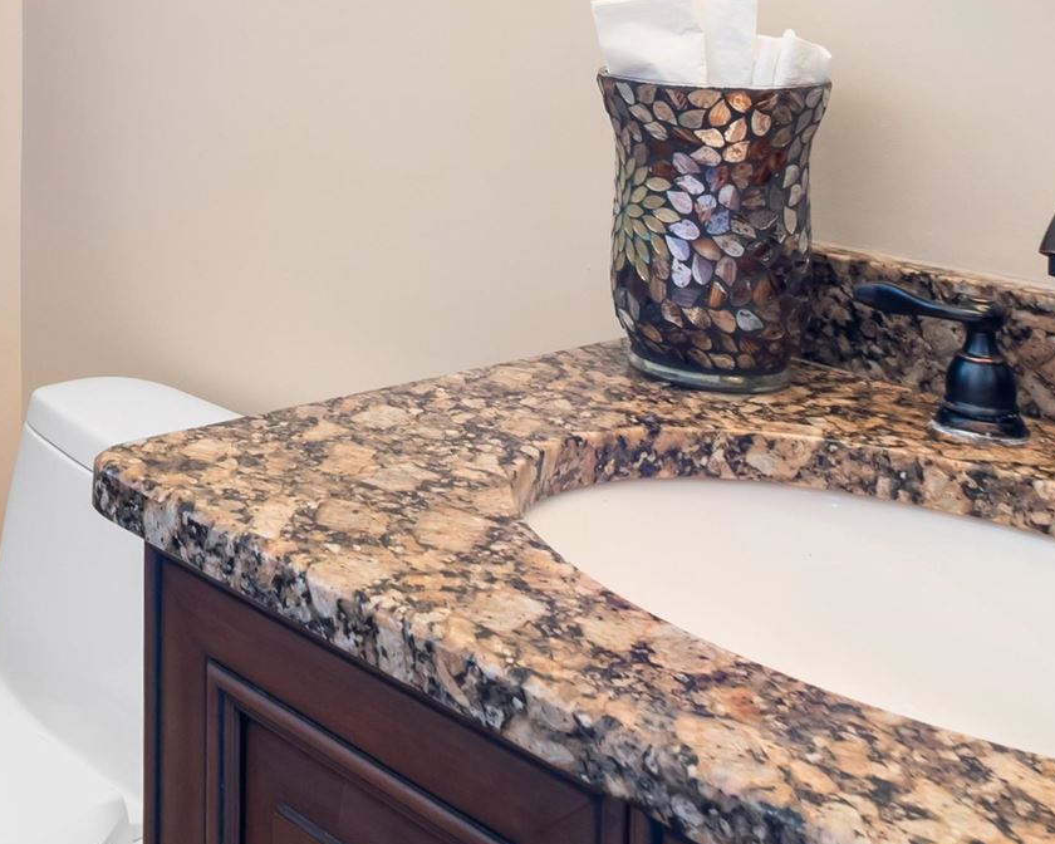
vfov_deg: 27.6
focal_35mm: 50
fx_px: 1561
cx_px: -73
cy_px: -92
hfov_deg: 33.2
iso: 200
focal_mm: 7
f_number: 7.1
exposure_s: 2
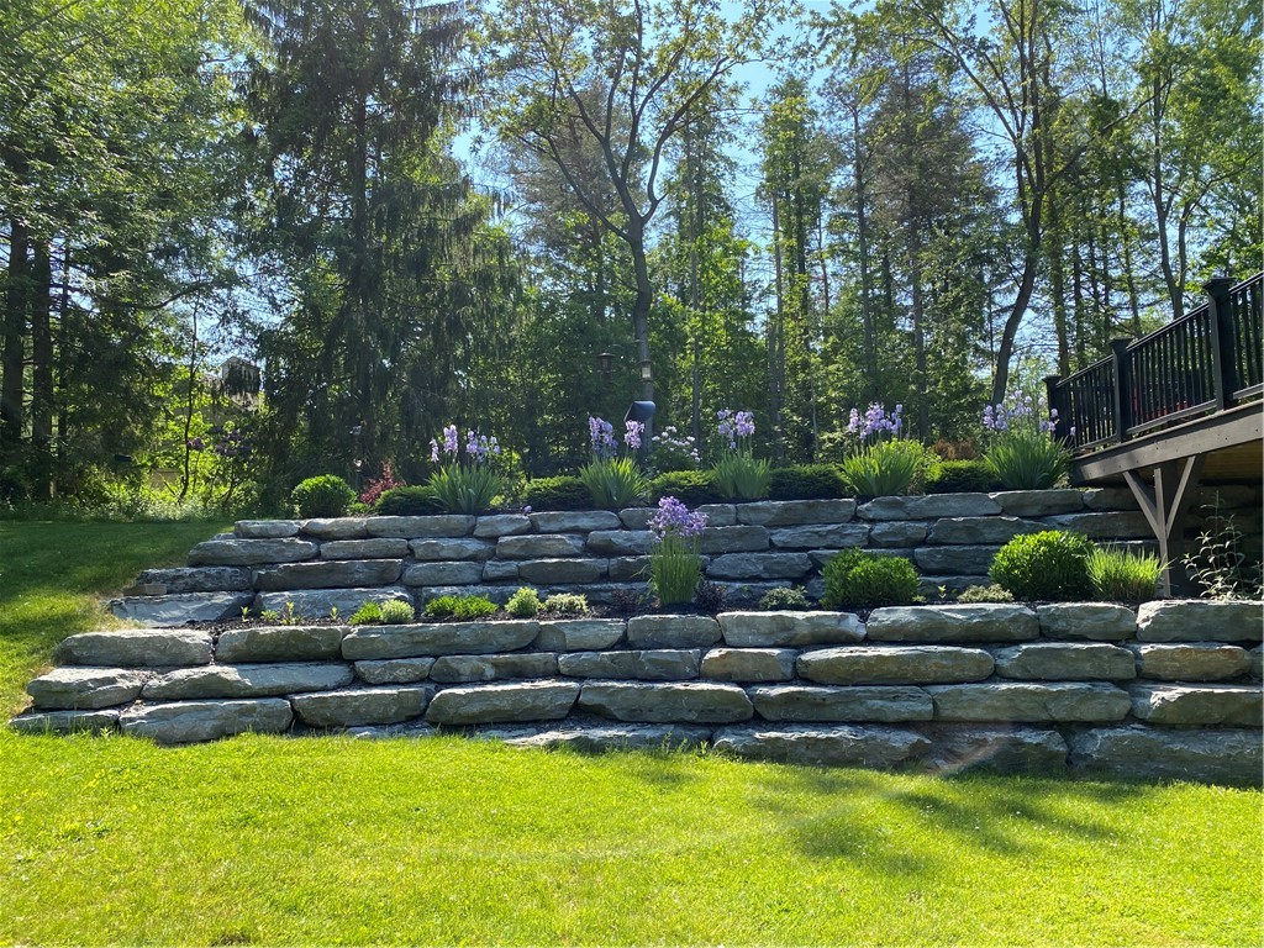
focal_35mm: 26
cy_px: 474
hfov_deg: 67.3
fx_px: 949
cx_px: 632
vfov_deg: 53.1
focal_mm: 4.25
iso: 32
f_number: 1.8
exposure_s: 1/877
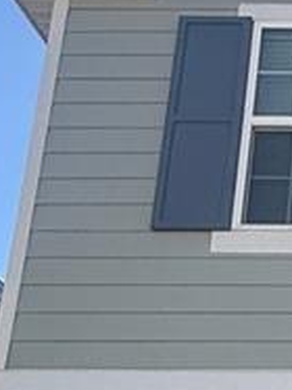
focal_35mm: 90
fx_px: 1013
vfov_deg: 20.5
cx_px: 609
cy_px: 457
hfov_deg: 13.6
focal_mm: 2.22
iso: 50
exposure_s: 1/1339
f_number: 2.2
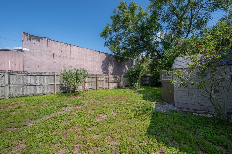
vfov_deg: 81.1
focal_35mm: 14
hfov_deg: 104.3
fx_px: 90
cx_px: 116
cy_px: 77
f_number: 10
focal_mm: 14
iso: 320
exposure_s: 1/400
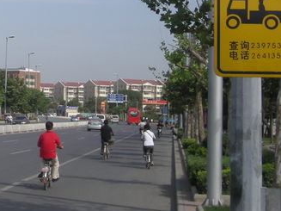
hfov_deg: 15.9
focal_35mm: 120
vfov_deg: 12.1
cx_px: -46
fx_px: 974
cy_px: -35
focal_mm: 7.9
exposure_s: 1/248
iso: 50
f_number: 6.4
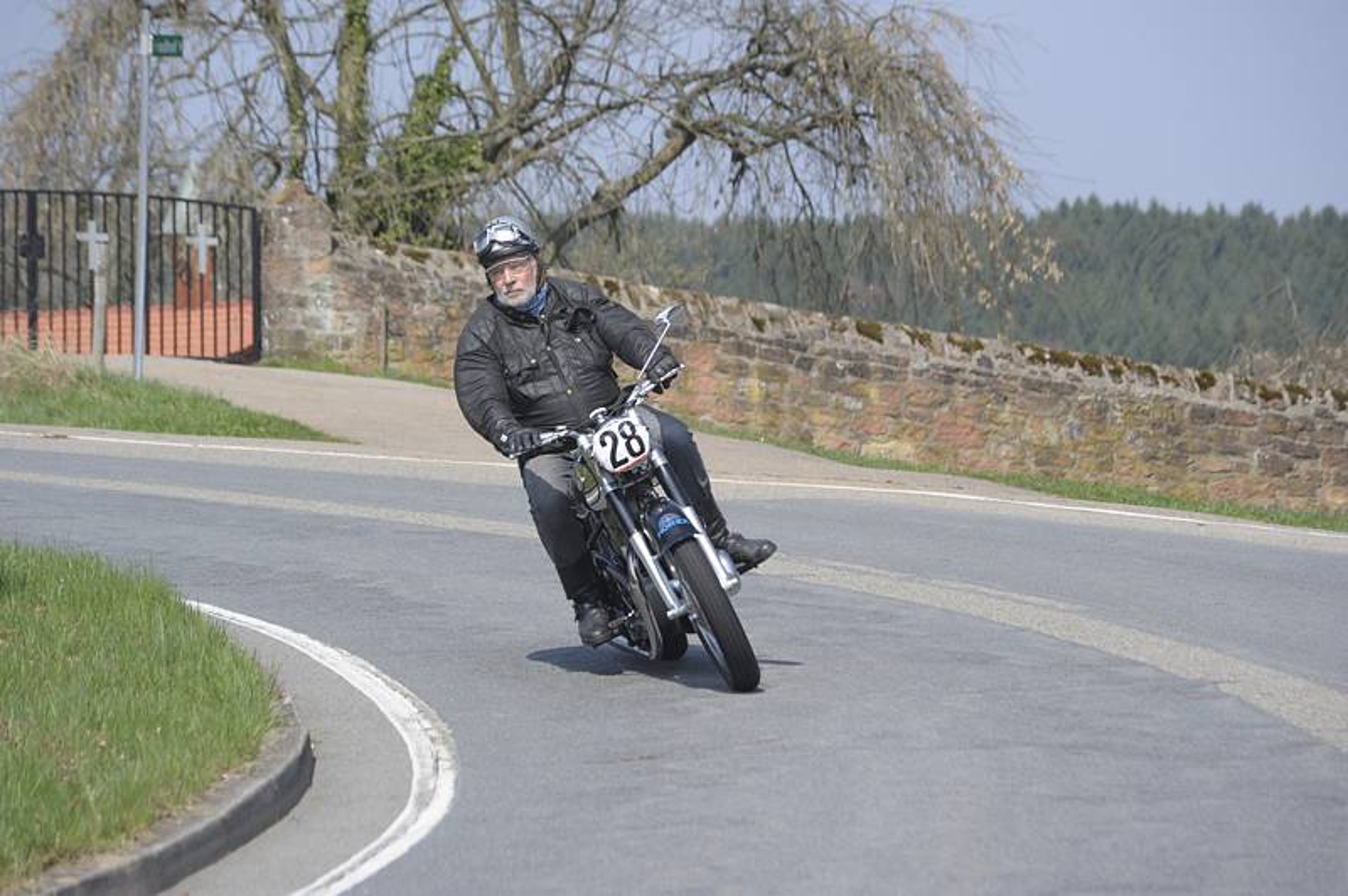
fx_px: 7295
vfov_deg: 7.0
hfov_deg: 10.6
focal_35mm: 195
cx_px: 674
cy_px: 448
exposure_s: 1/320
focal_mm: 195
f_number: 10
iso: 200
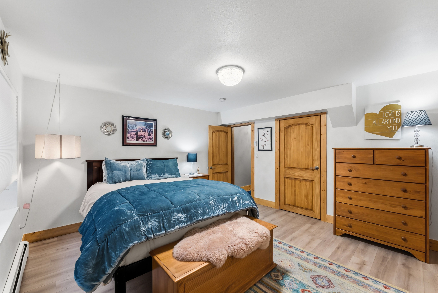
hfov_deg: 104.2
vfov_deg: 81.3
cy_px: 146
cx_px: 219
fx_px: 170
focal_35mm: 14
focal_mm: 14
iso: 320
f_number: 7.1
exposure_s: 1/40
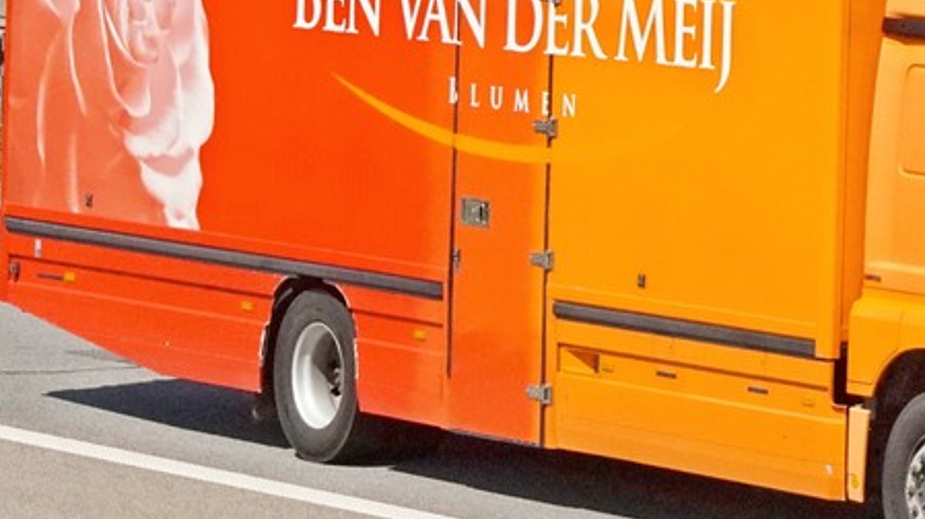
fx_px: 5146
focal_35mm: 210
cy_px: 122
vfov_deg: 5.8
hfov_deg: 10.2
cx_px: 750
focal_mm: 75
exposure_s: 1/2500
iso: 2500
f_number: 13
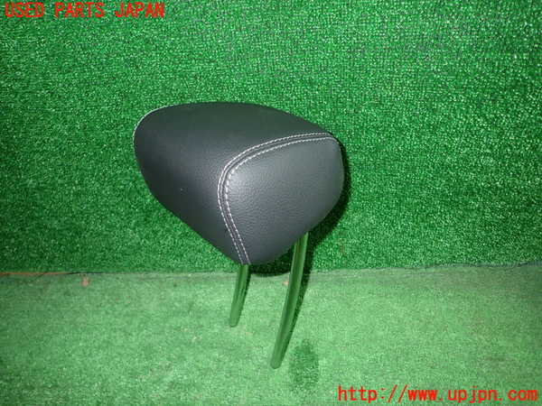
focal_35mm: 25
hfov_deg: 69.4
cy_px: 203
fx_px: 391
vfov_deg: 54.9
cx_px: 271
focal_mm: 4.5
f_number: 5.6
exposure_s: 1/30
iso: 320
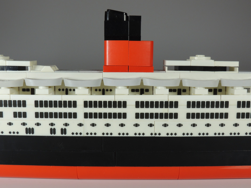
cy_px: 94
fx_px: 312
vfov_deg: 33.6
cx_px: 126
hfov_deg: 43.9
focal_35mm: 43
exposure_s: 1/20
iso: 100
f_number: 6.1
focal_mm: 7.6
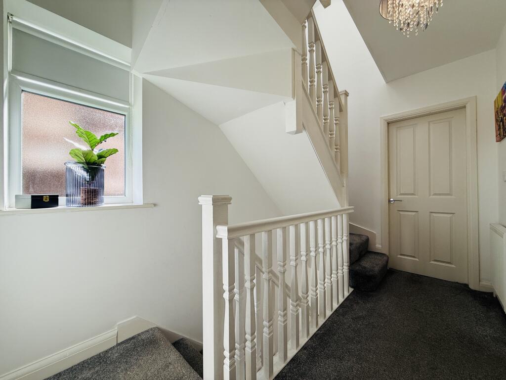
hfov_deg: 102.1
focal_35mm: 14
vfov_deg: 85.7
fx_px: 205
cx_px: 253
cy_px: 190
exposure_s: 1/161
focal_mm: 2.22
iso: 50
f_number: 2.2
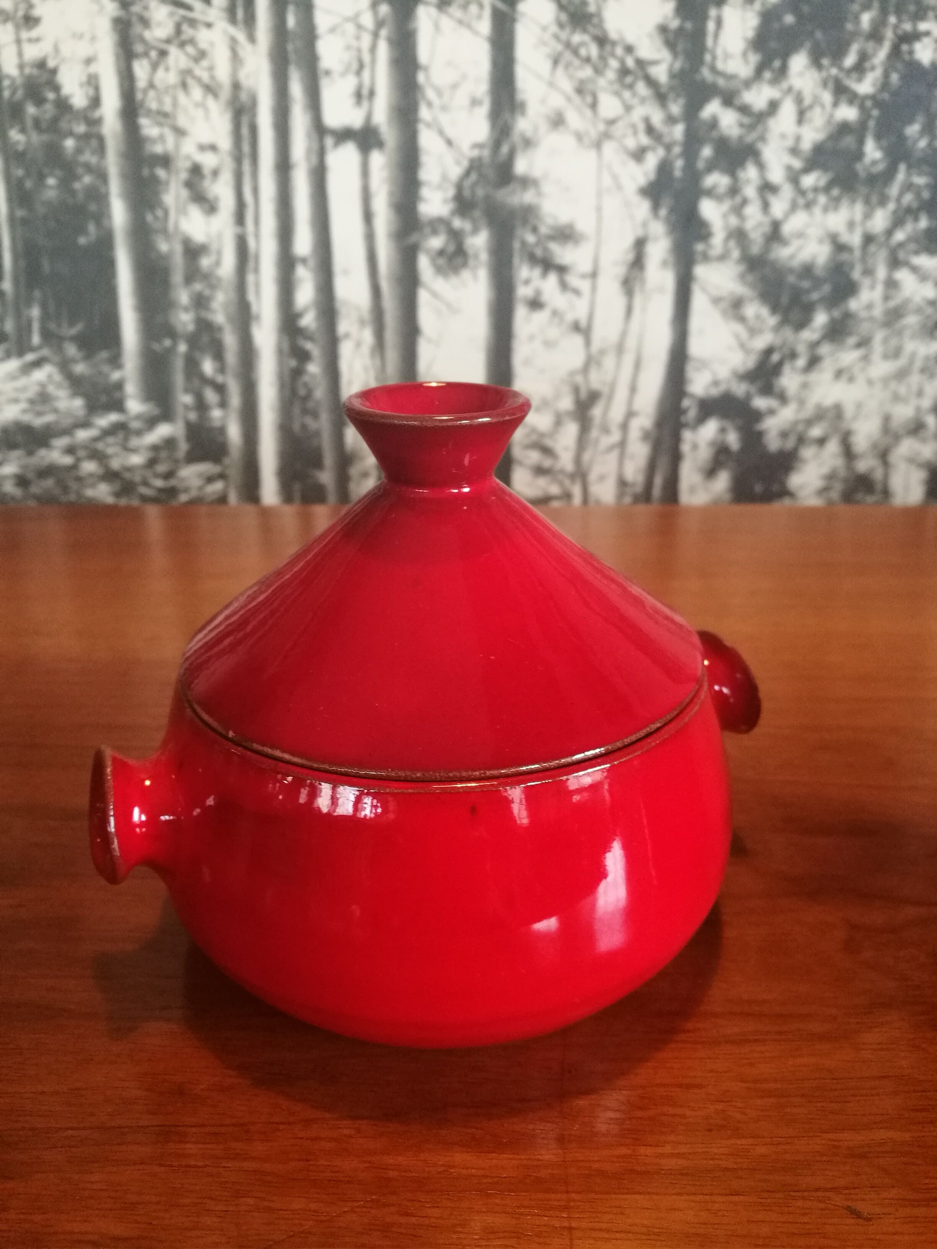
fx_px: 974
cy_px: 624
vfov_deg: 65.3
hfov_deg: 51.4
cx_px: 468
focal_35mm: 27
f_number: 2.2
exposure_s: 1/25
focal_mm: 4.5
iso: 320
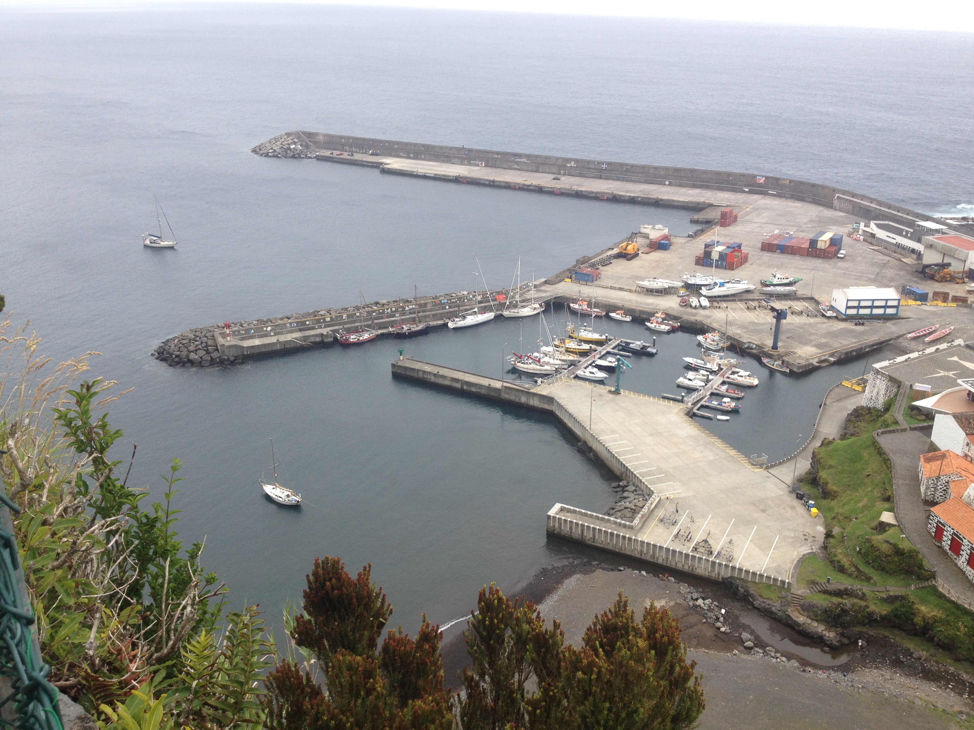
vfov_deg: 40.7
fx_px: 985
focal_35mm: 35
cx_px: 487
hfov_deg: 52.6
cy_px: 365
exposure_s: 1/120
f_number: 2.4
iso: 50
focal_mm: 4.28
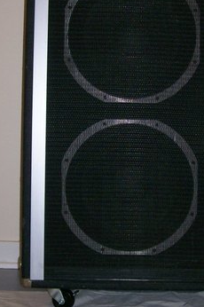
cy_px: 116
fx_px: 554
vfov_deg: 30.9
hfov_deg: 20.8
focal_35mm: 65
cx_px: 130
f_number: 2.7
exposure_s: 1/64
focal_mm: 6
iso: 80
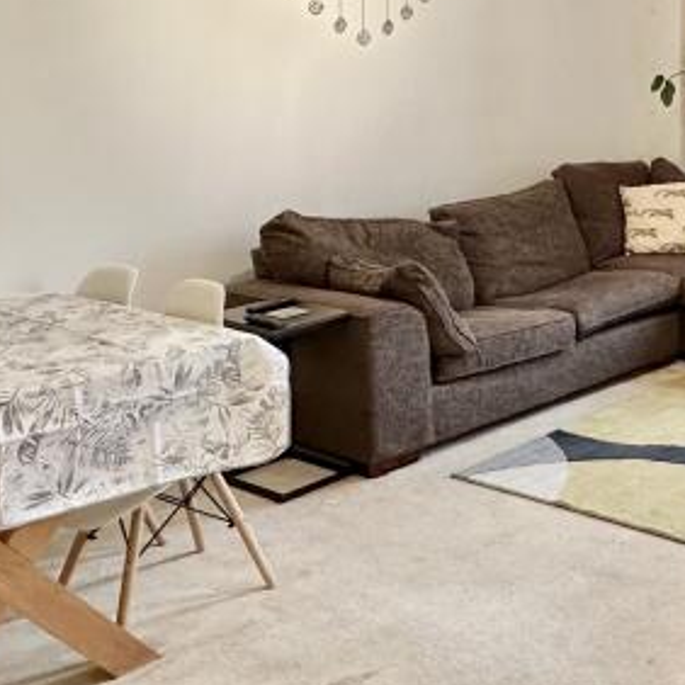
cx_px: 826
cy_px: 155
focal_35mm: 45
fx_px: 1007
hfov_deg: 31.4
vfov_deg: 36.5
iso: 160
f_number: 2.2
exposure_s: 1/100
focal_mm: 2.22
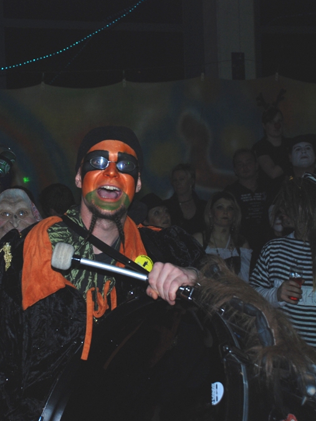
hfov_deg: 20.9
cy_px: 209
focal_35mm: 70
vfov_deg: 27.8
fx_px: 852
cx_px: 105
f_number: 4.2
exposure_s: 1/60
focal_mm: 32
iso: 200
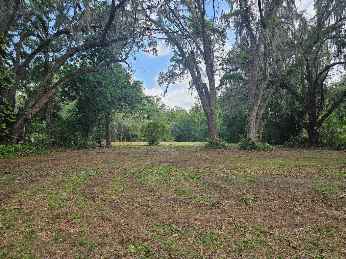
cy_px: 130
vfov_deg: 58.9
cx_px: 173
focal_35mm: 23
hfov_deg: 73.9
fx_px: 230
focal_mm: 6.3
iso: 20
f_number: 1.7
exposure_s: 1/208
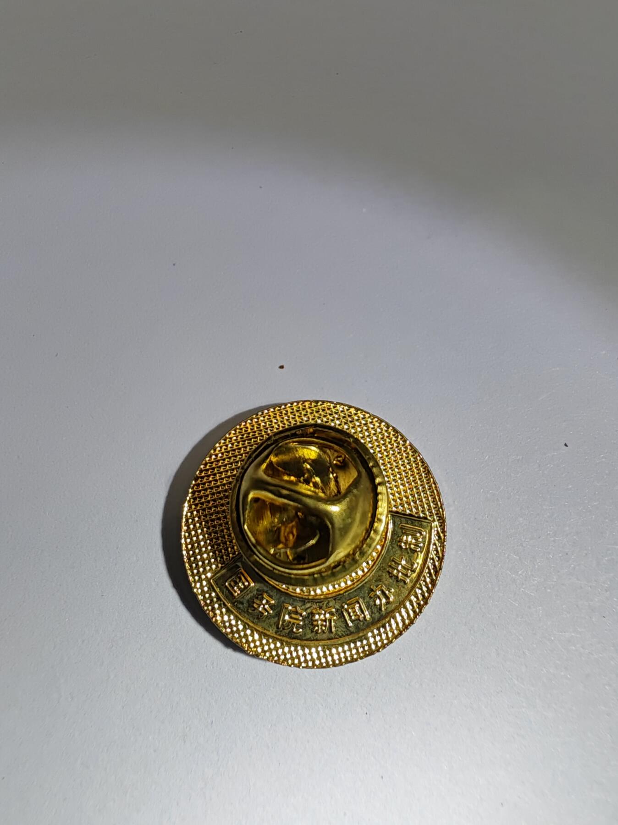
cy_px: 412
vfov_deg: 67.3
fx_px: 619
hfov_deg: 53.0
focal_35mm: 26
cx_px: 309
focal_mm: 1.82
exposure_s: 1/630
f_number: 2
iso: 50
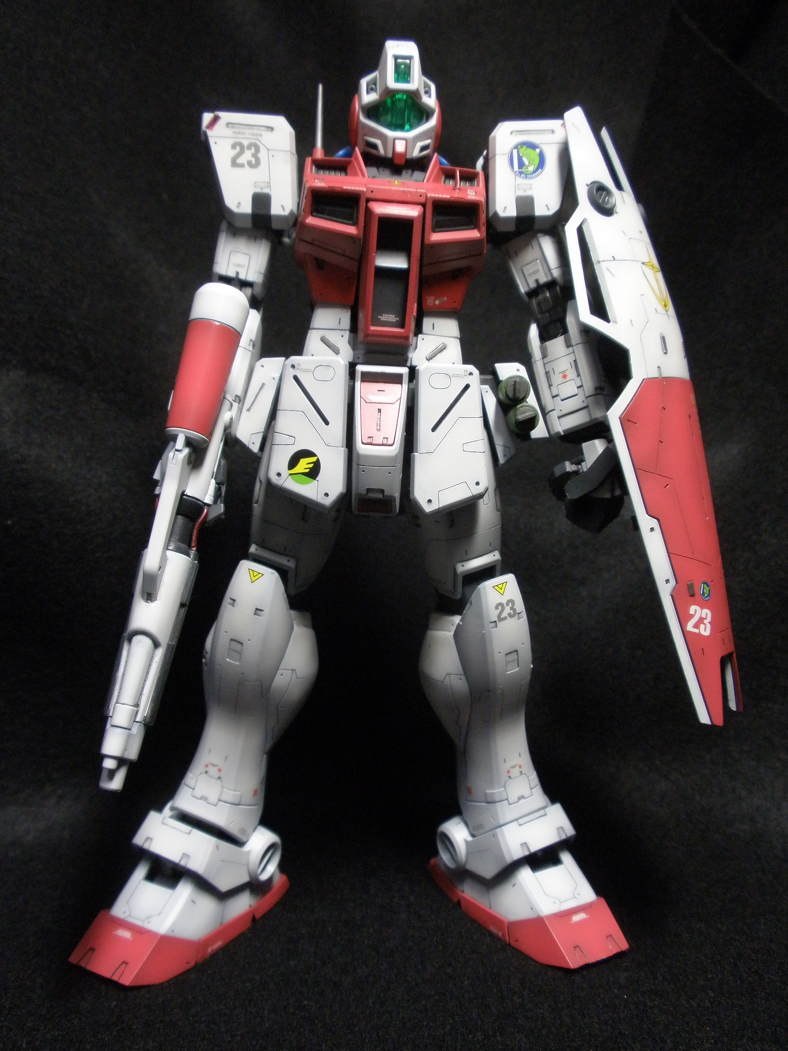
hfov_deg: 38.7
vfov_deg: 50.1
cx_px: 394
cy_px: 526
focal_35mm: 37
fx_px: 1123
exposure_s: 1/30
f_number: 3.5
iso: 160
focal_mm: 6.6
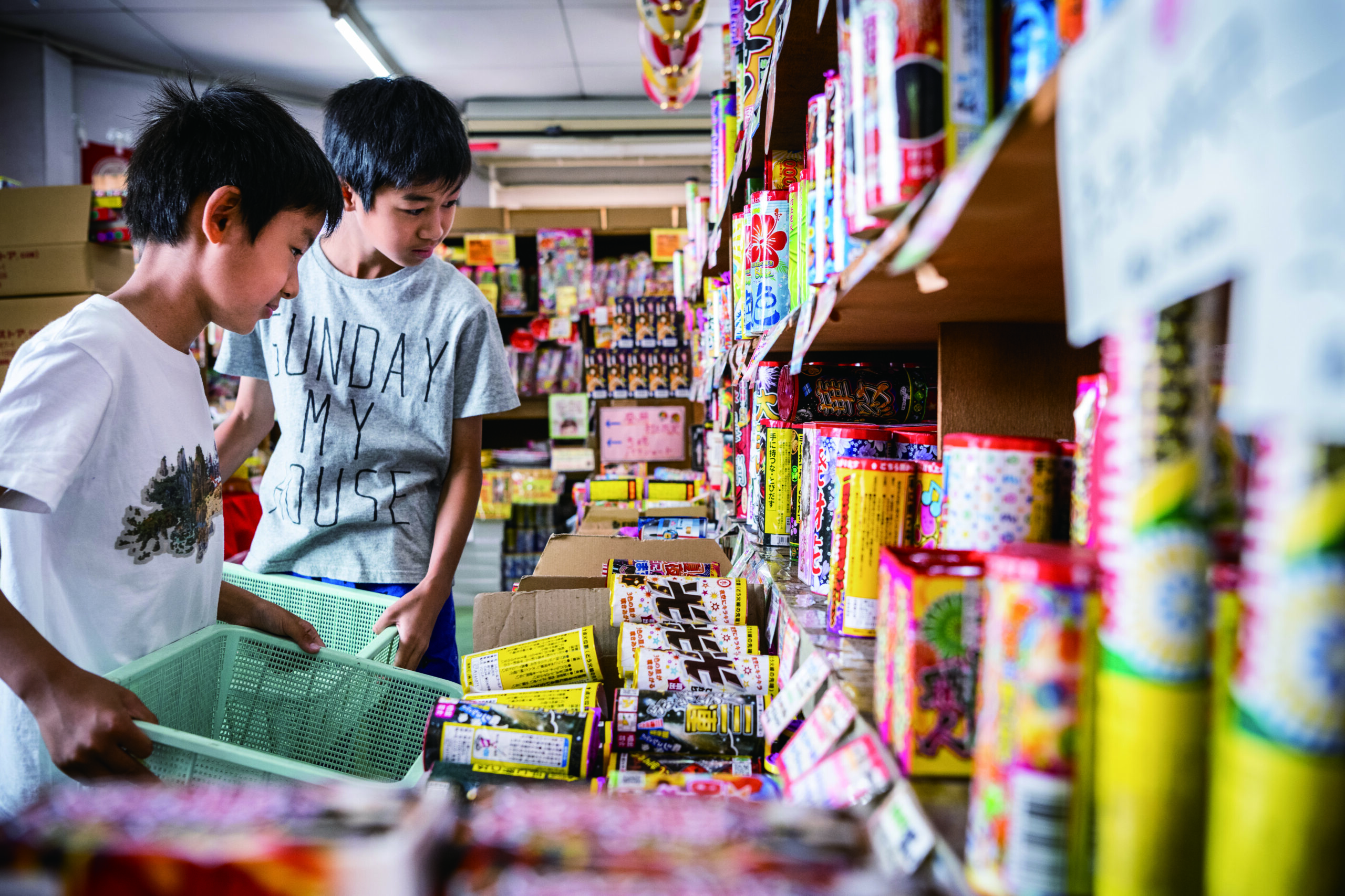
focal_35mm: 34
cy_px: 448
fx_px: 1270
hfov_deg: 55.8
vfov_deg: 38.9
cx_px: 672
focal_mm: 34
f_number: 4.5
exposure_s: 1/200
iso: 1100
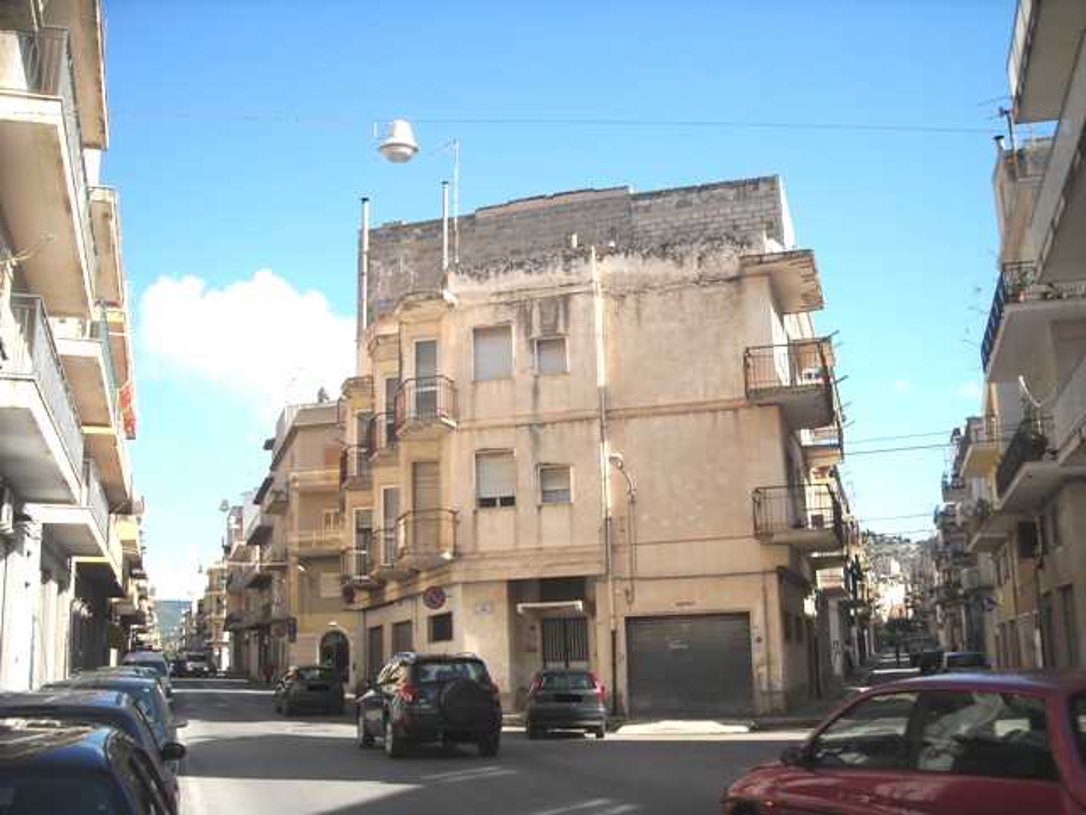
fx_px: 1098
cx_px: 543
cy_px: 408
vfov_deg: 40.7
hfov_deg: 52.6
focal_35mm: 35
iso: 64
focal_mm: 5.7
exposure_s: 1/218
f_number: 5.6
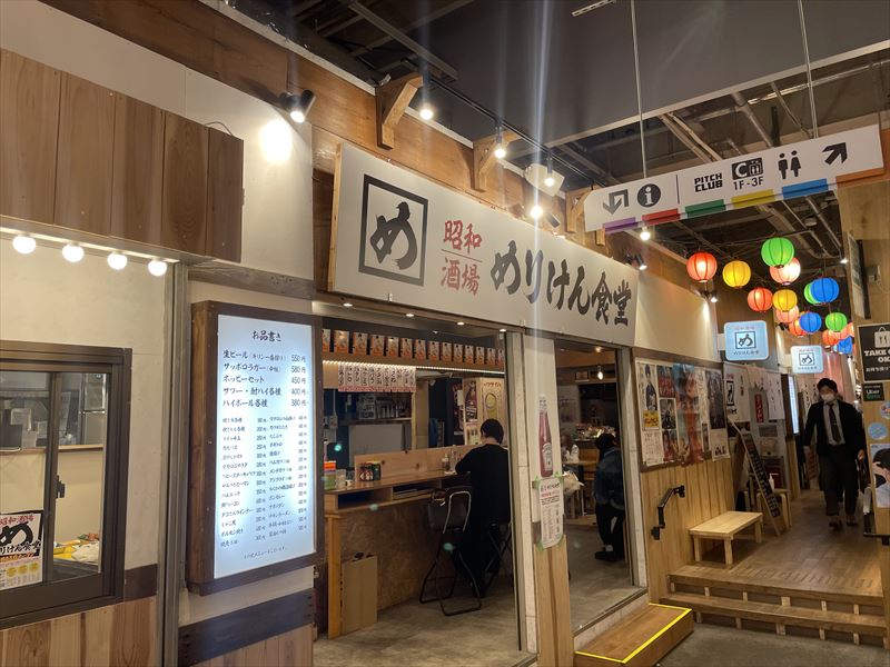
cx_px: 445
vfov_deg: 53.1
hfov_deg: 67.3
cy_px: 334
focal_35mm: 26
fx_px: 668
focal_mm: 4.2
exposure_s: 1/100
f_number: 1.6
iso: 100
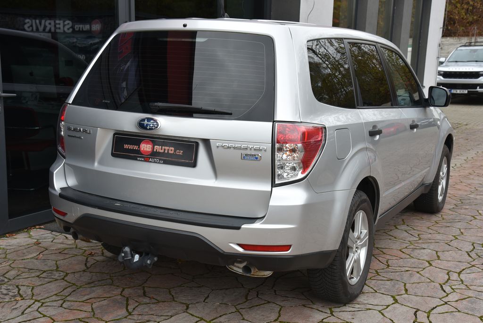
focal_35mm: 46
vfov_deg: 29.3
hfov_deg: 42.7
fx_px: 617
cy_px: 162
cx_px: 242
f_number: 8
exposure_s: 1/250
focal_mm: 46
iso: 500
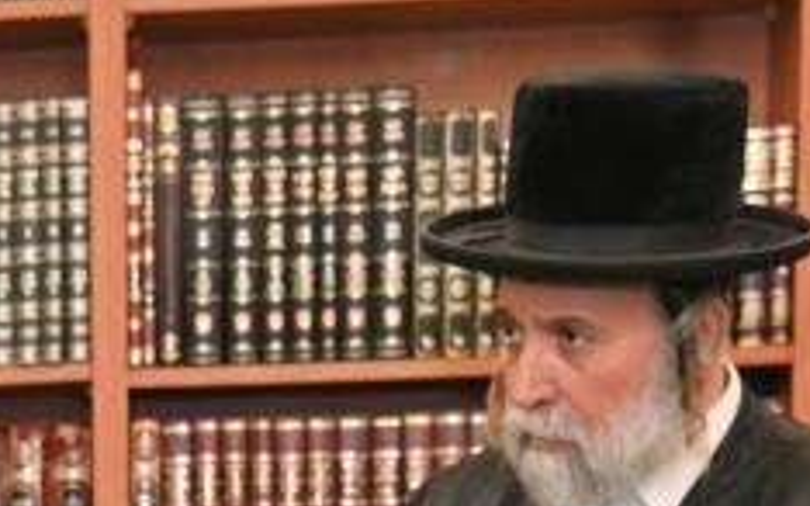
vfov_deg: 7.9
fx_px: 3442
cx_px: -260
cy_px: 1121
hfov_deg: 12.9
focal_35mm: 156
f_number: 4
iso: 250
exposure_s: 1/200
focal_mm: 35
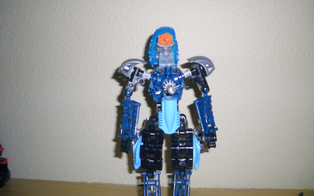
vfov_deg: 33.5
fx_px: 325
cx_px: 159
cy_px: 85
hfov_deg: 51.5
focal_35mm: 38
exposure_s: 1/60
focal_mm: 5.8
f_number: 2.6
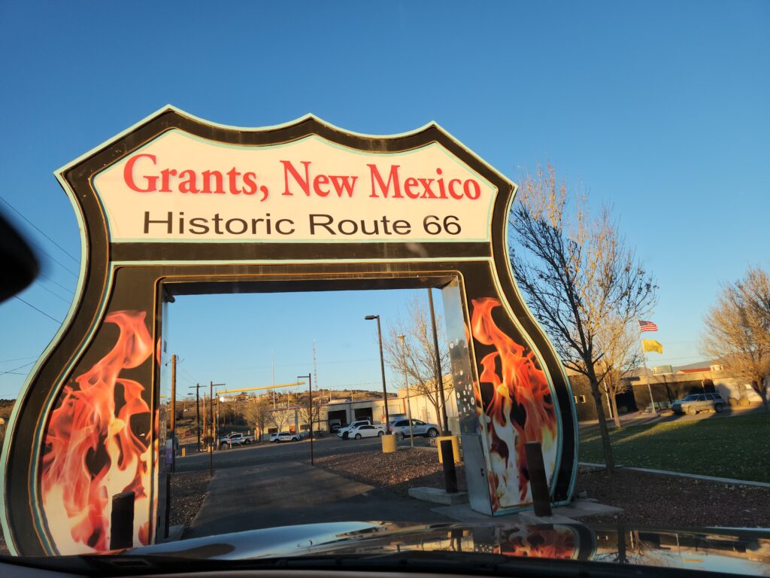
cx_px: 385
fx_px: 512
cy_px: 289
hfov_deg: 73.9
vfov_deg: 58.9
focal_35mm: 23
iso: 20
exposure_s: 1/401
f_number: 1.8
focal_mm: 5.4
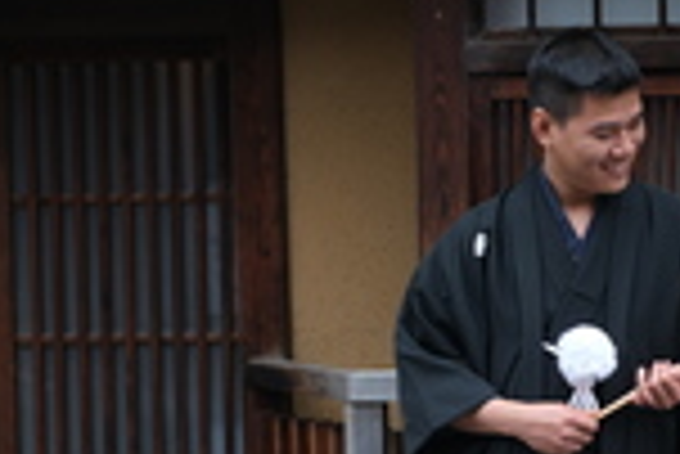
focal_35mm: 140
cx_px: 657
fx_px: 2647
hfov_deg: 14.4
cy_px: 533
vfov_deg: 9.7
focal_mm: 35
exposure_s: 1/500
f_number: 3.2
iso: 160
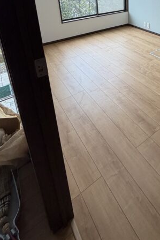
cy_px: 32
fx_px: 173
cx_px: 128
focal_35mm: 26
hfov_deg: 46.9
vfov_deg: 60.6
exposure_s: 1/121
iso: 125
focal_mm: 2.22
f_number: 2.2
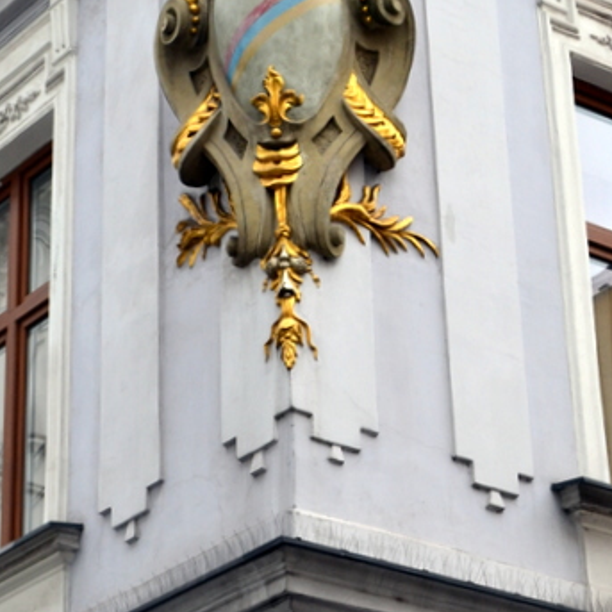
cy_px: 282
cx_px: 284
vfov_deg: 14.6
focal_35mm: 119
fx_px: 2380
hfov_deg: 14.6
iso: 400
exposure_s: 1/100
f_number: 9
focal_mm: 40
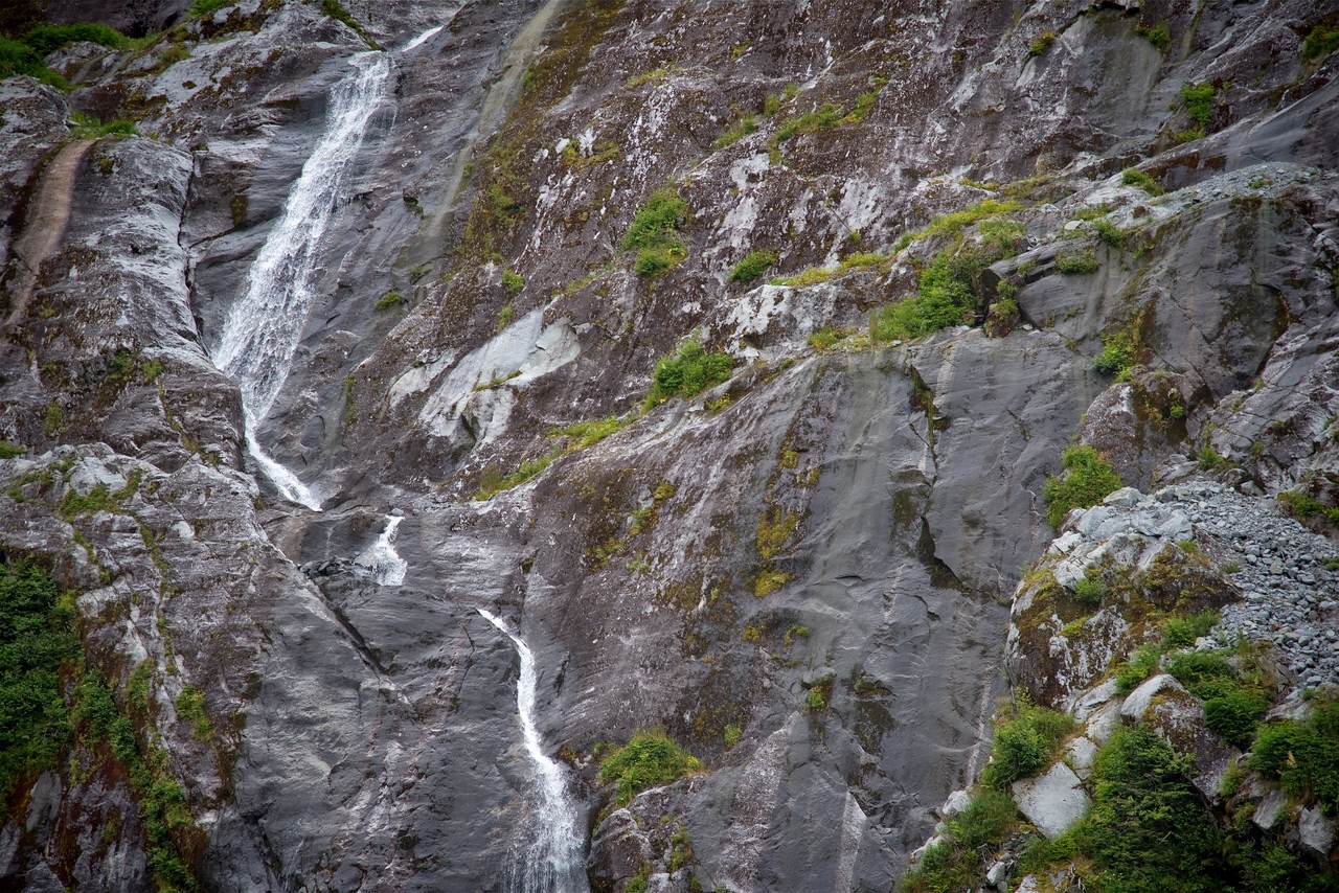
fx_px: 4464
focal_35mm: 120
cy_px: 446
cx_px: 670
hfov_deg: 17.1
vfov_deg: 11.4
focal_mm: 120
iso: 180
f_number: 4
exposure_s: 1/250
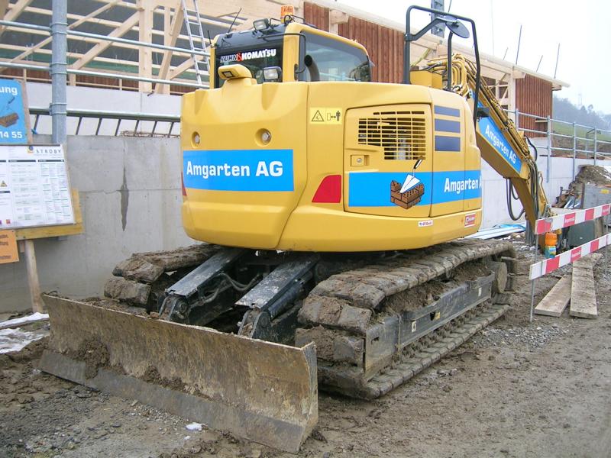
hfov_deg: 52.6
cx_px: 306
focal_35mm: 35
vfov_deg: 40.7
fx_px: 618
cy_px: 229
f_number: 2.8
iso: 50
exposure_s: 1/148
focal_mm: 5.4
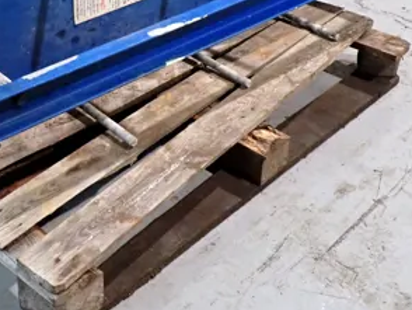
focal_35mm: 59
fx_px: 703
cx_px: 112
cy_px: 22
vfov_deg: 24.1
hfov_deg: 32.2
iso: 640
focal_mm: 5.05
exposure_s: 1/30
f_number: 2.2
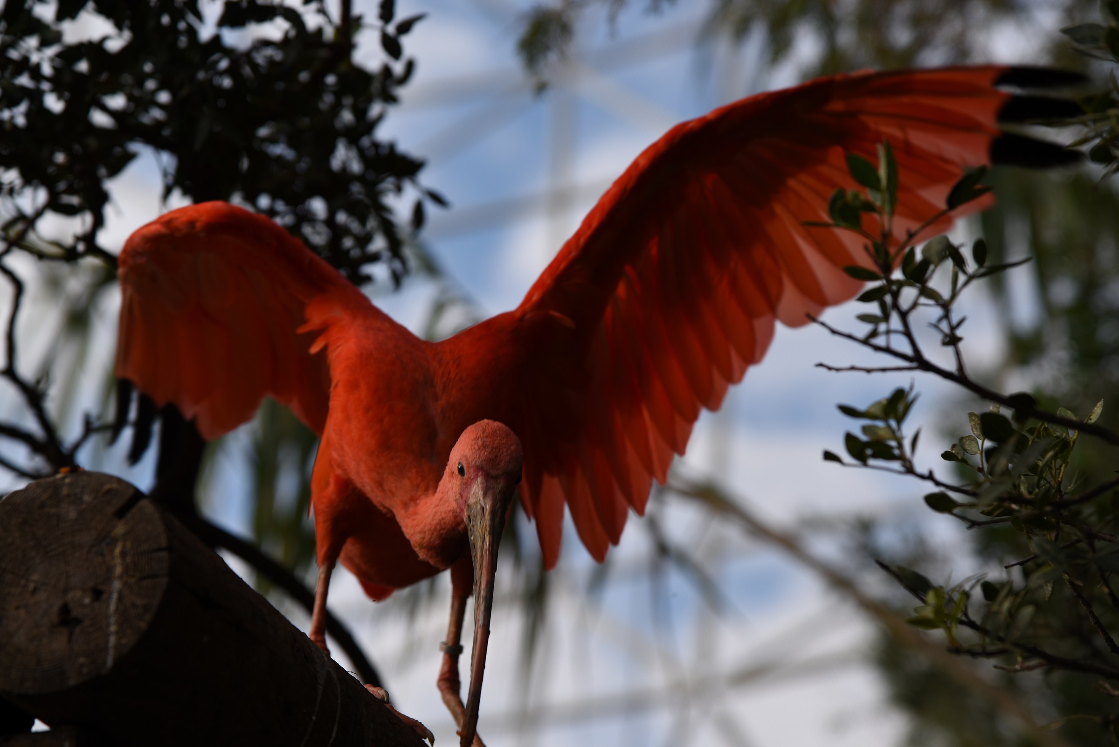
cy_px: 374
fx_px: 3731
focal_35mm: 120
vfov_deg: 11.4
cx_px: 560
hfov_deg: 17.1
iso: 100
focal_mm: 120
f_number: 5.6
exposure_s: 1/400
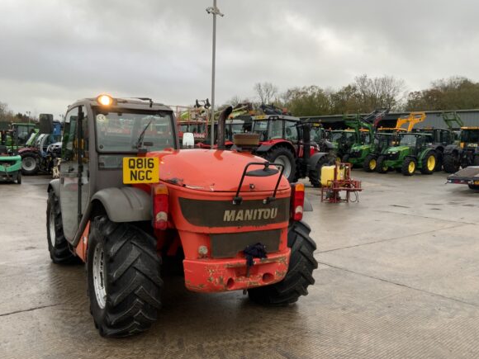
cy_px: 197
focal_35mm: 32
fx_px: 443
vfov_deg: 44.1
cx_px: 223
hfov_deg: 56.8
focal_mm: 3
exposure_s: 1/122
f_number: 1.8
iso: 25
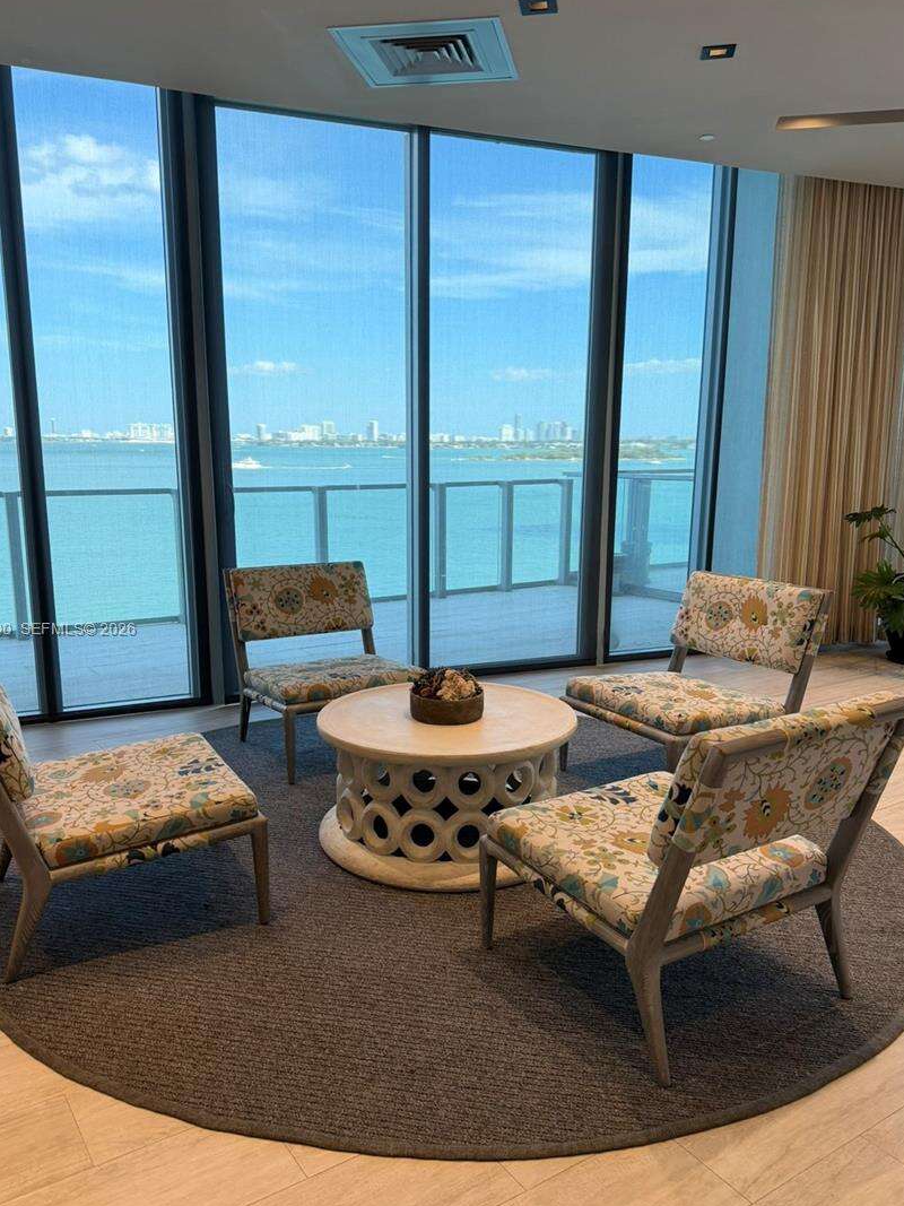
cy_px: 631
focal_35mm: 27
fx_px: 940
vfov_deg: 65.3
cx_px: 435
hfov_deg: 51.3
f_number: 1.78
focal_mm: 6.76
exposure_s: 1/140
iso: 200
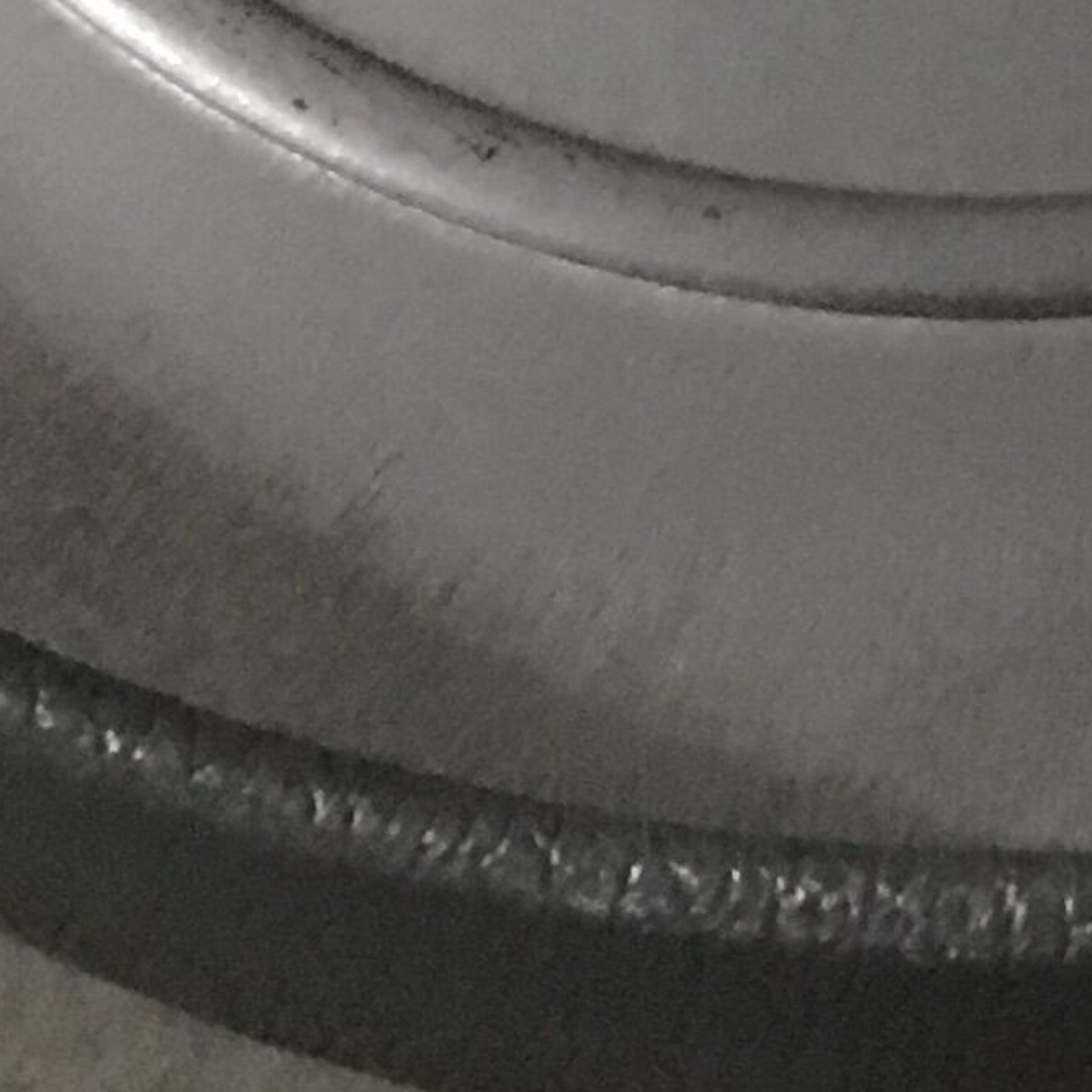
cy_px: -1090
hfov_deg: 11.1
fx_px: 5532
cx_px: 1234
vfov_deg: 10.4
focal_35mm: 155
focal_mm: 4.15
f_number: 2.2
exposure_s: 1/4
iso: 160
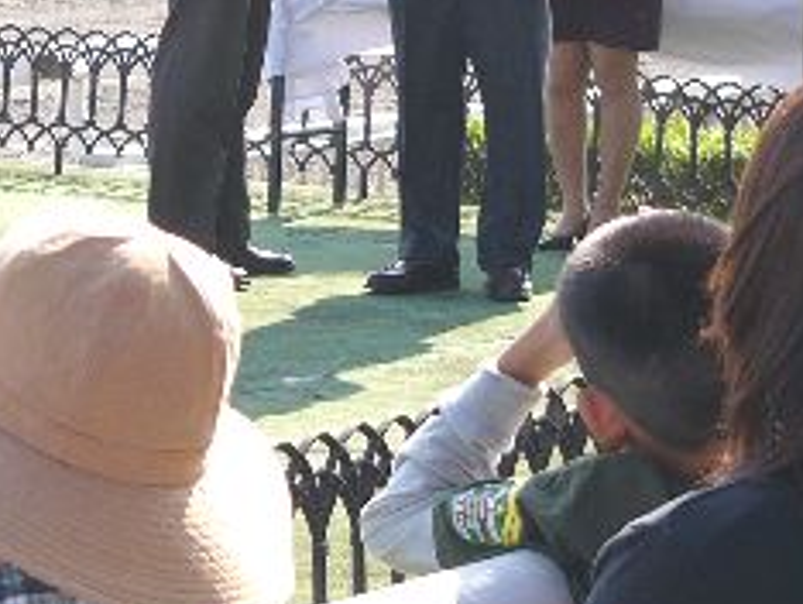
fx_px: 4760
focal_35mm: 205
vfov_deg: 7.2
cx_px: 130
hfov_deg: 9.6
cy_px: -113
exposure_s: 1/320
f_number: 5.6
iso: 50
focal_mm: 12.5
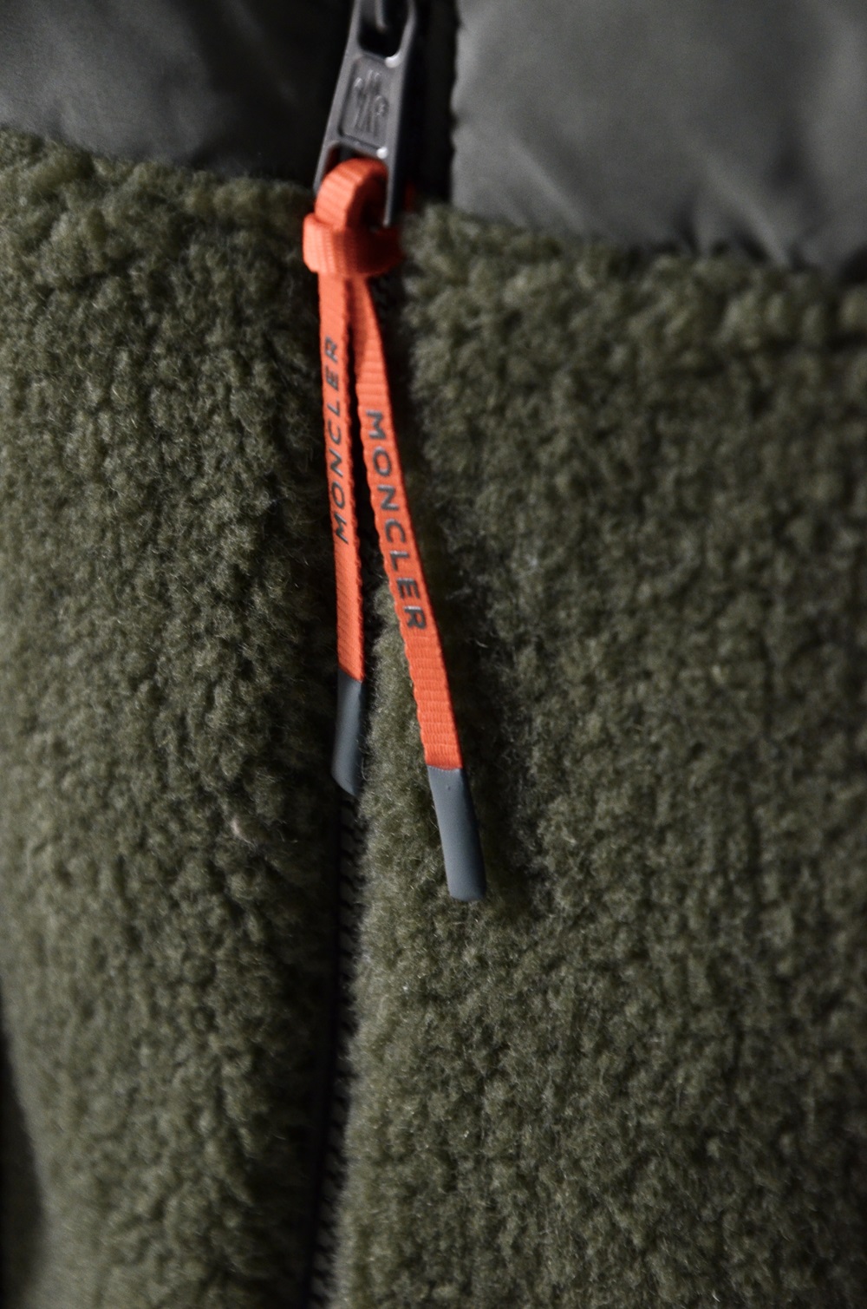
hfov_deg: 8.3
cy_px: 654
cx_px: 434
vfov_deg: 12.5
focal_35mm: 165
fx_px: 5985
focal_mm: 110
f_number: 7.1
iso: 1600
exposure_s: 1/13
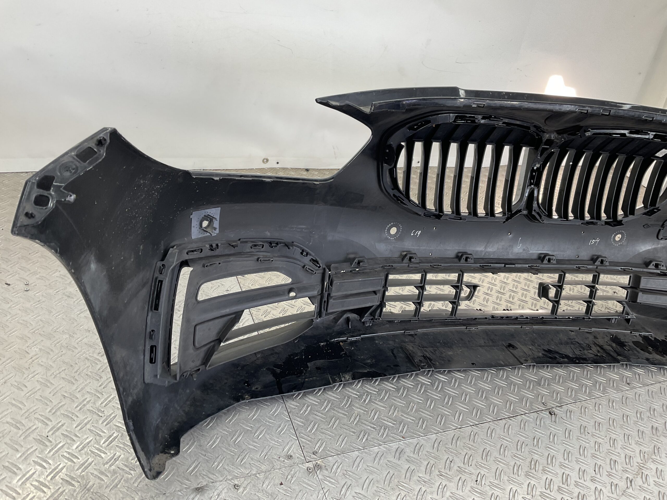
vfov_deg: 48.2
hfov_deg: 61.7
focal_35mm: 29
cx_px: 334
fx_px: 559
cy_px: 250
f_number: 1.8
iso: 25
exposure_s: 1/120
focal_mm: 3
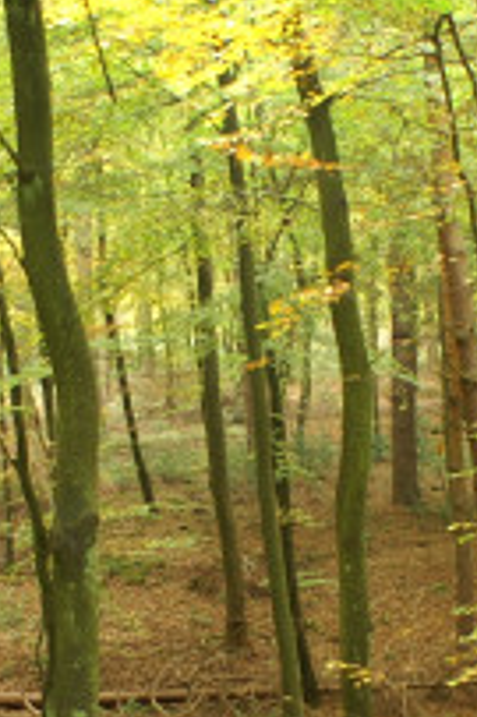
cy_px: 442
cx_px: 219
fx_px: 1991
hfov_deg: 13.7
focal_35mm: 100
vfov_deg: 20.4
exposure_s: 1/2.5
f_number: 3.5
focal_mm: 18
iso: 100
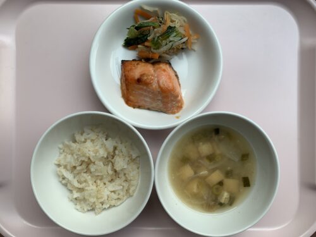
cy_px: 118
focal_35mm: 26
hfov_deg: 67.3
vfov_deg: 53.1
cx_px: 158
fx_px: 237
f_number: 1.8
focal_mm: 4.25
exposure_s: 1/211
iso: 25
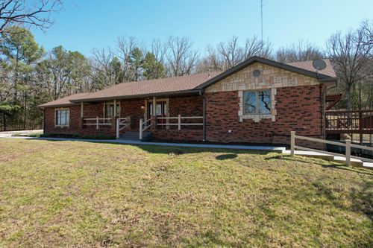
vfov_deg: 57.2
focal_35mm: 22
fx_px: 228
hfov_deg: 78.6
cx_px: 186
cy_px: 124
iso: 140
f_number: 2.8
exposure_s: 1/1250
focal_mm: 8.38
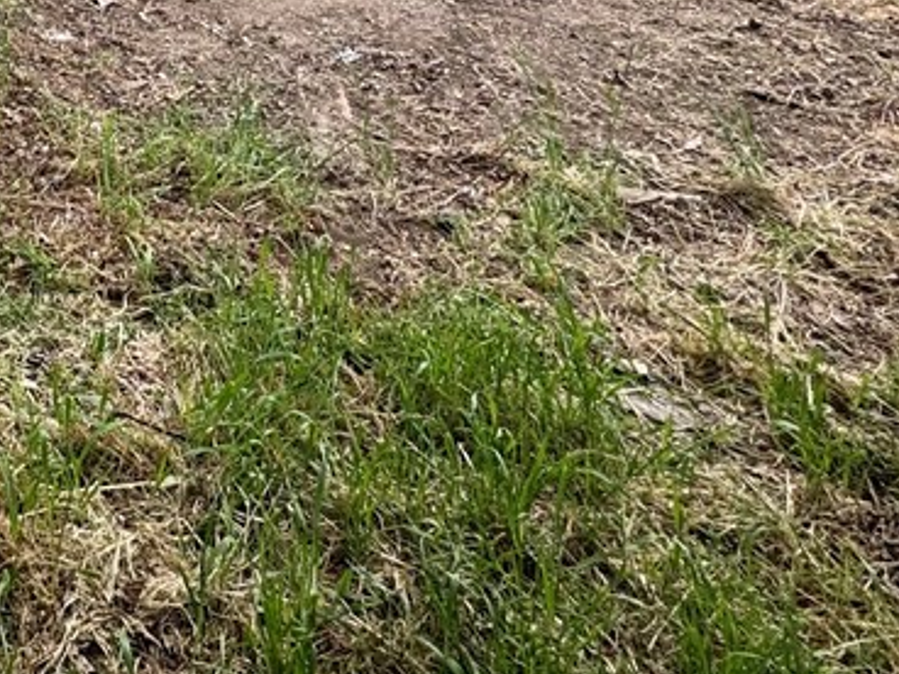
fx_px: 1013
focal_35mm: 39
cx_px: -147
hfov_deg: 37.7
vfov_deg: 28.5
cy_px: -252
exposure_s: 1/171
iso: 40
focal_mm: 2.22
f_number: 2.2
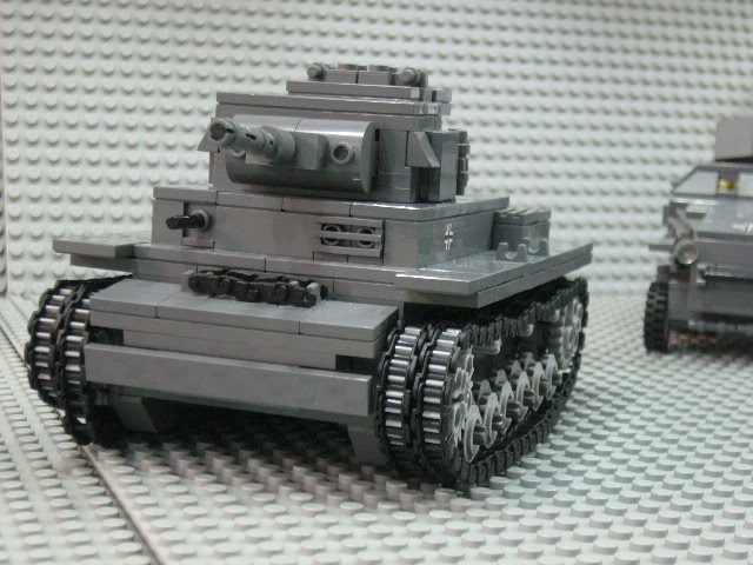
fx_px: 1523
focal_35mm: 70
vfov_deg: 21.0
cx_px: 376
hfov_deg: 27.8
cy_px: 282
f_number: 4
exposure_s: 1/8
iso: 200
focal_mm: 11.5
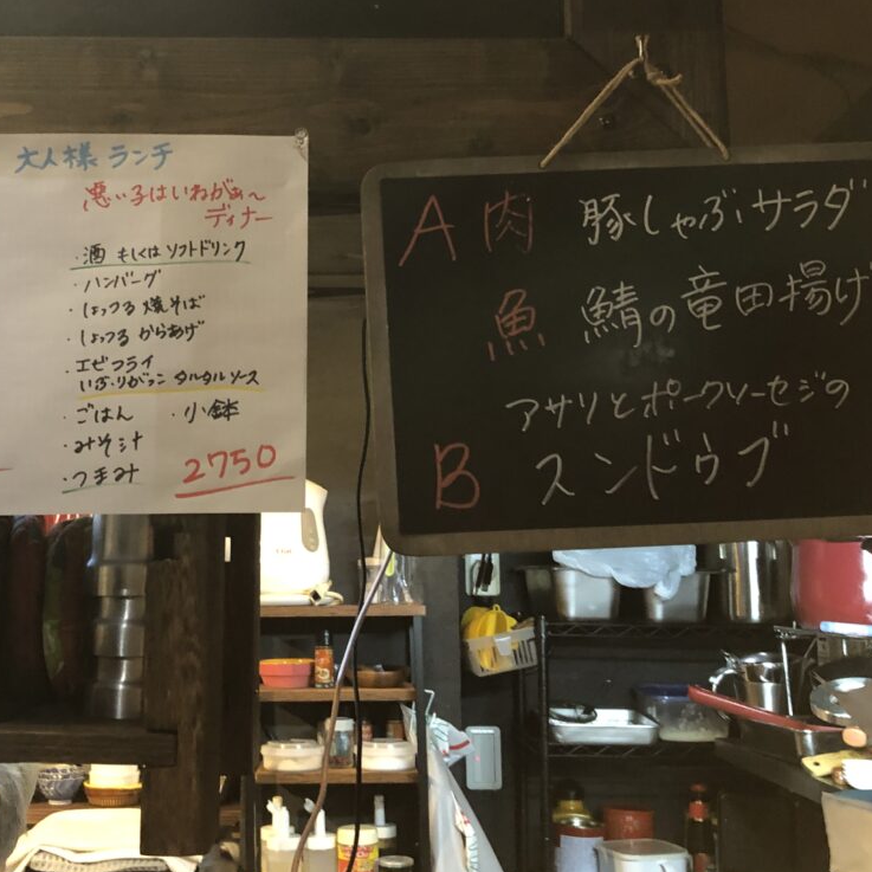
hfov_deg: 39.0
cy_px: 336
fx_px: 1225
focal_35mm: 43
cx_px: 348
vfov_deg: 39.0
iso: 100
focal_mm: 4
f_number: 1.8
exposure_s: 1/14
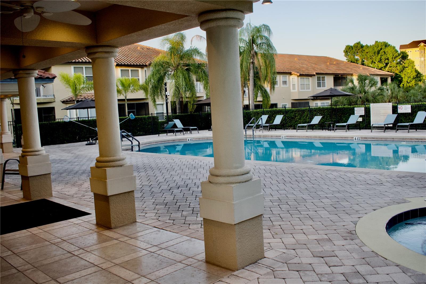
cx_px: 213
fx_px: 390
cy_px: 142
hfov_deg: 57.2
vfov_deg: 40.0
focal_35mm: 33
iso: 400
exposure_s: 1/250
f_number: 5.6
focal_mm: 22
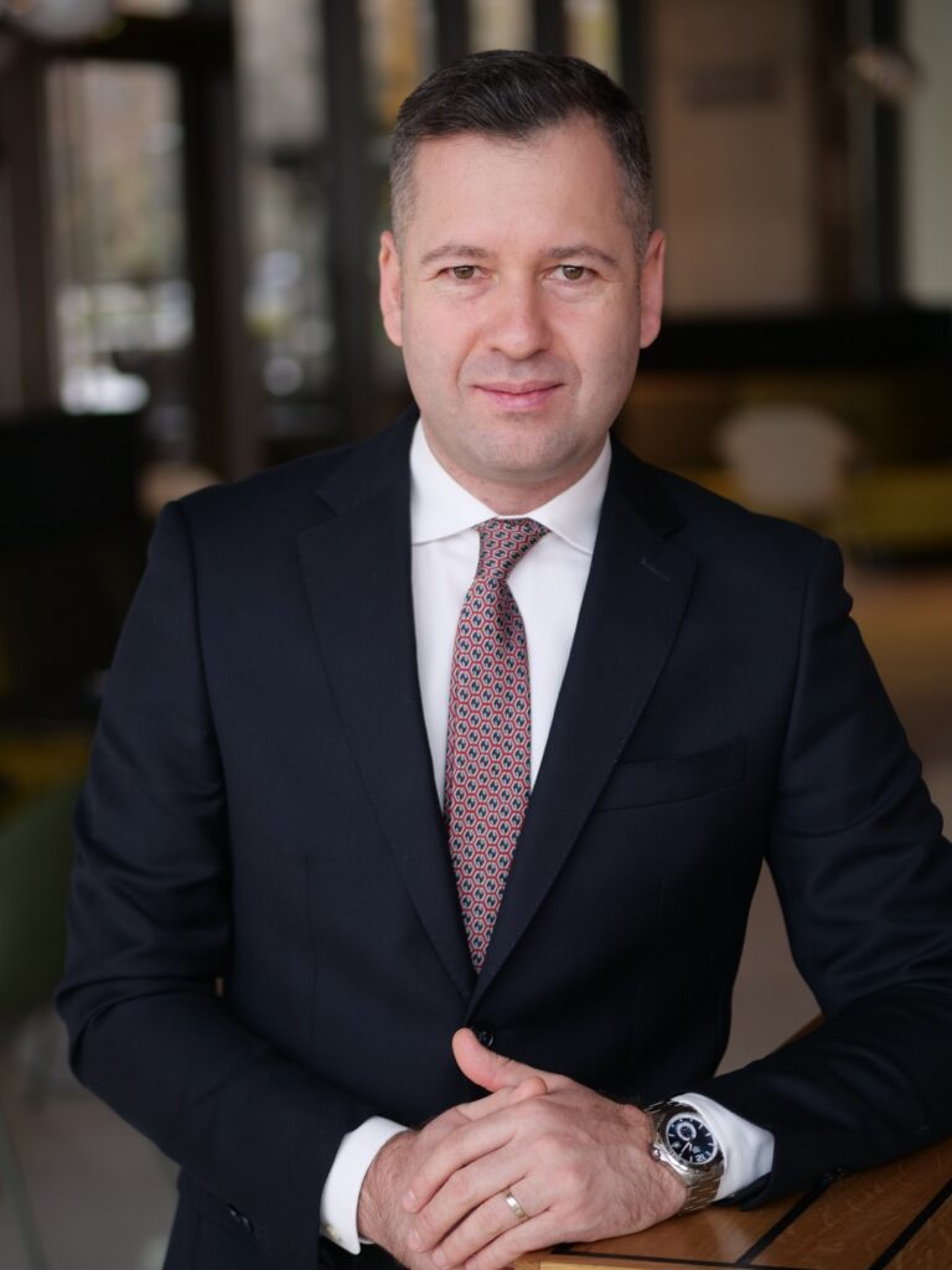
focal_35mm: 86
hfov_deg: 17.2
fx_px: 3154
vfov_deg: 22.8
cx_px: 476
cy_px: 635
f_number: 1.7
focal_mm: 43
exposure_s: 1/80
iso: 200
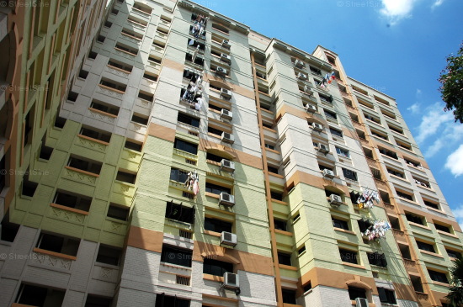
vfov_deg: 47.8
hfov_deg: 67.5
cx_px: 232
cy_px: 154
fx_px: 347
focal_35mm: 27
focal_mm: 18
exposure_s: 1/400
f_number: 11
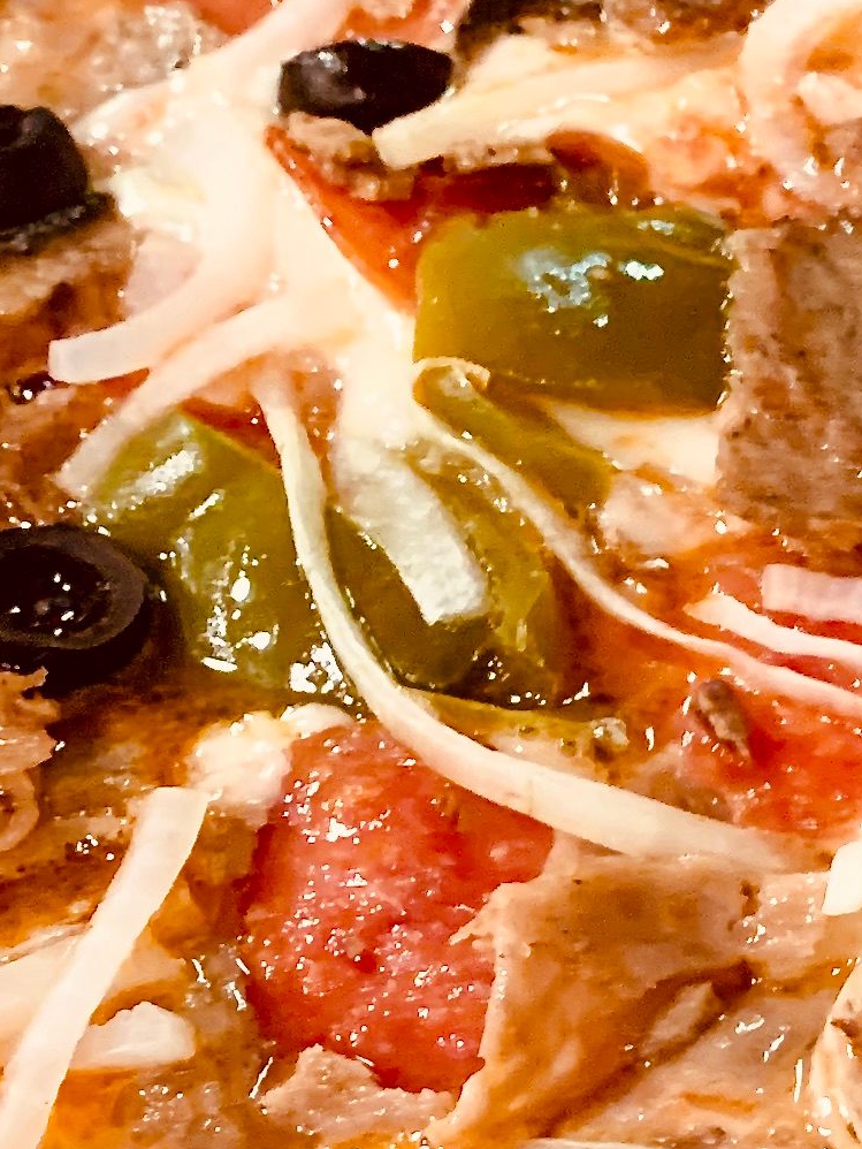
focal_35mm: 105
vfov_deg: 18.3
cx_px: 1383
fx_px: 3485
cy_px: 1106
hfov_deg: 13.1
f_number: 1.8
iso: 400
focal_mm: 4.25
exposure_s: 1/40
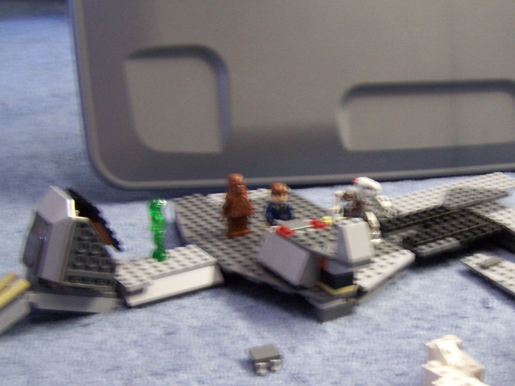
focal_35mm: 60
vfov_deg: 24.4
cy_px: 242
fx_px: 893
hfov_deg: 31.5
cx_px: 399
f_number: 2.8
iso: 140
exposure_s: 1/8
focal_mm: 6.3
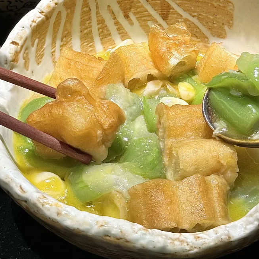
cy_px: -16
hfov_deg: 18.5
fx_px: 796
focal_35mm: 94
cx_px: 160
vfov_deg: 17.9
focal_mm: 6.76
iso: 50
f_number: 1.78
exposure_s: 1/121
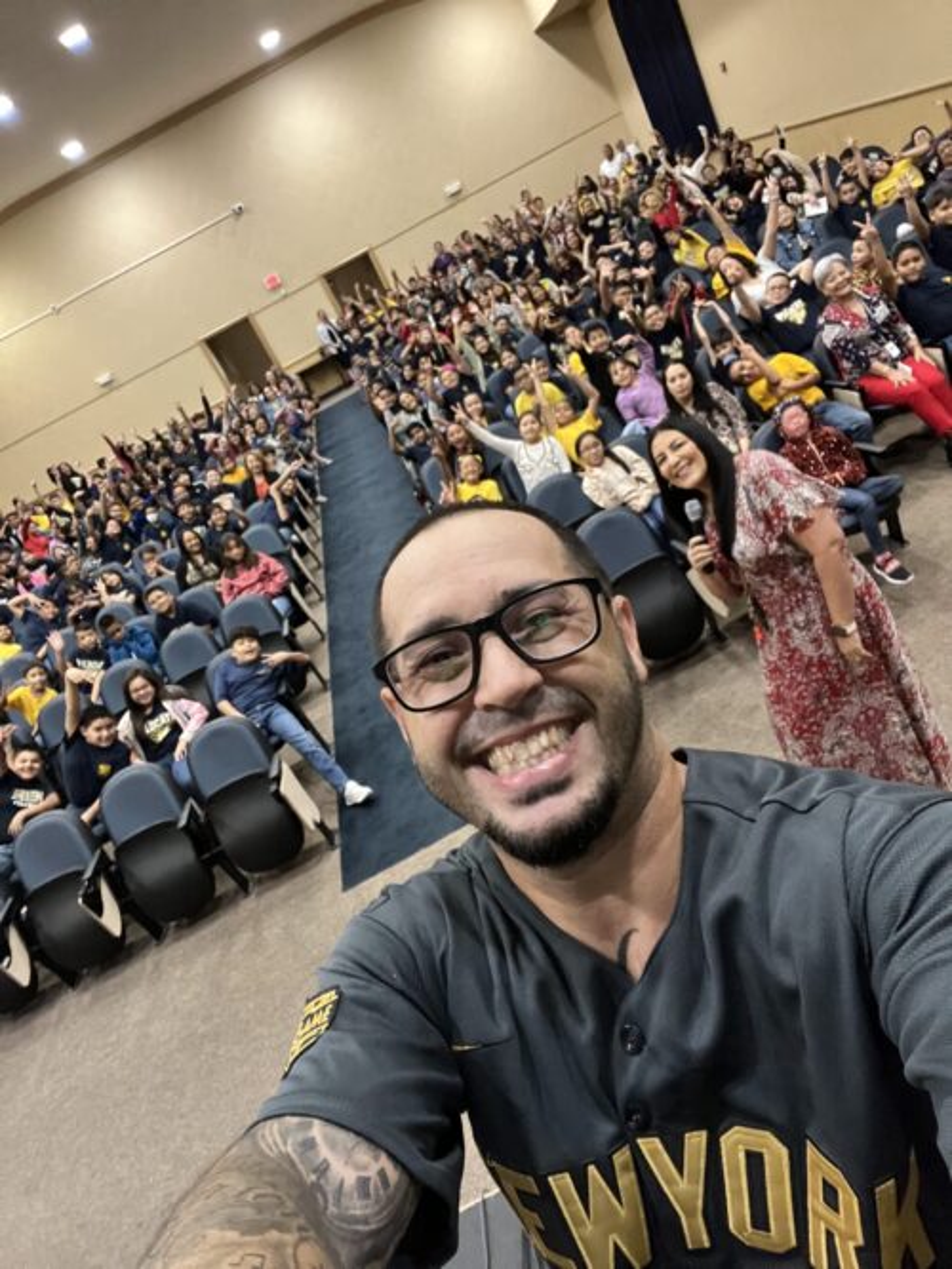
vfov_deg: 73.9
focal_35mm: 23
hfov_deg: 58.9
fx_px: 844
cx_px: 476
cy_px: 634
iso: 640
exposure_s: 1/24
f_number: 2.2
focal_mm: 2.71
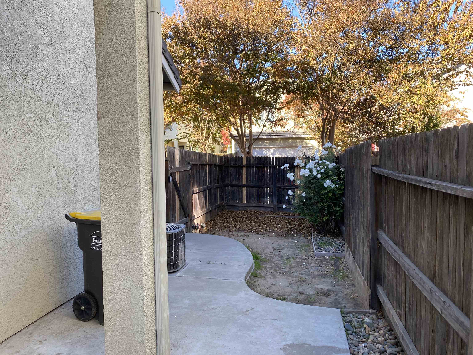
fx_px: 355
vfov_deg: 53.1
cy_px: 178
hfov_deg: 67.3
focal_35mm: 26
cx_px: 236
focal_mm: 4.25
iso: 32
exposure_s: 1/193
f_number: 1.8
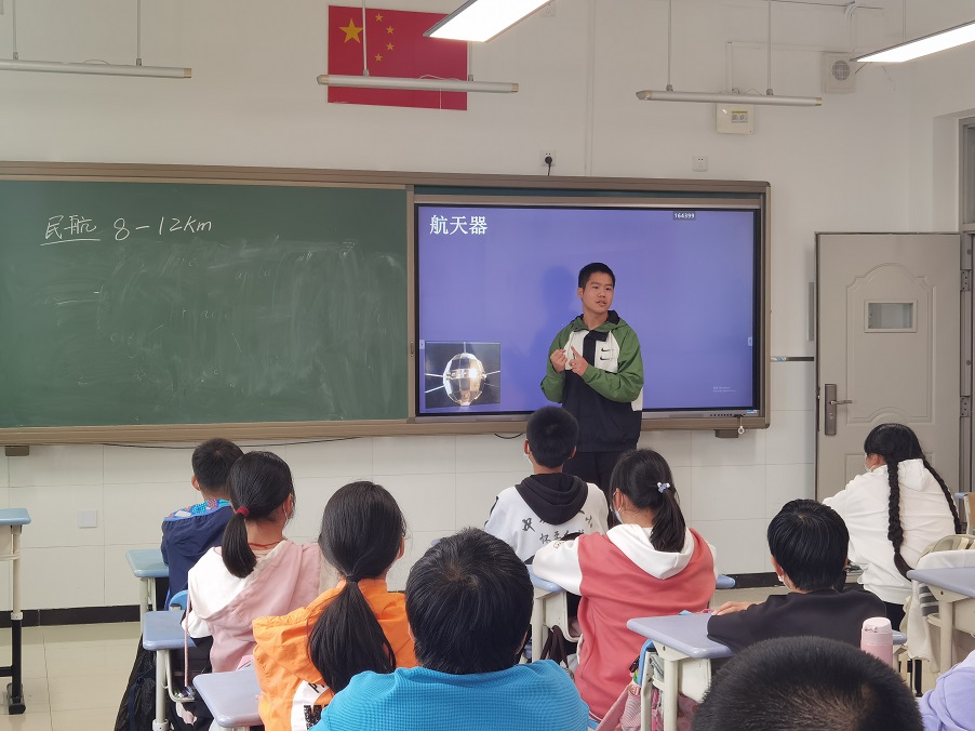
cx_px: 488
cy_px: 366
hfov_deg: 34.9
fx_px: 1549
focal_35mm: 55
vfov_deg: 26.5
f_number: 1.9
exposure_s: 1/100
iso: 80
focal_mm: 6.71
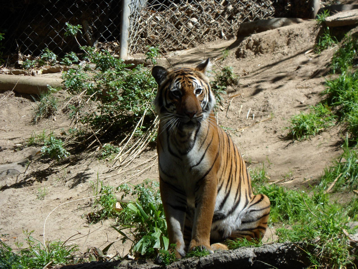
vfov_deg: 5.5
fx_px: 2792
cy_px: 134
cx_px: 179
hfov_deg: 7.3
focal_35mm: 270
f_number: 5.9
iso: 80
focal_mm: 46.8
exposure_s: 1/250
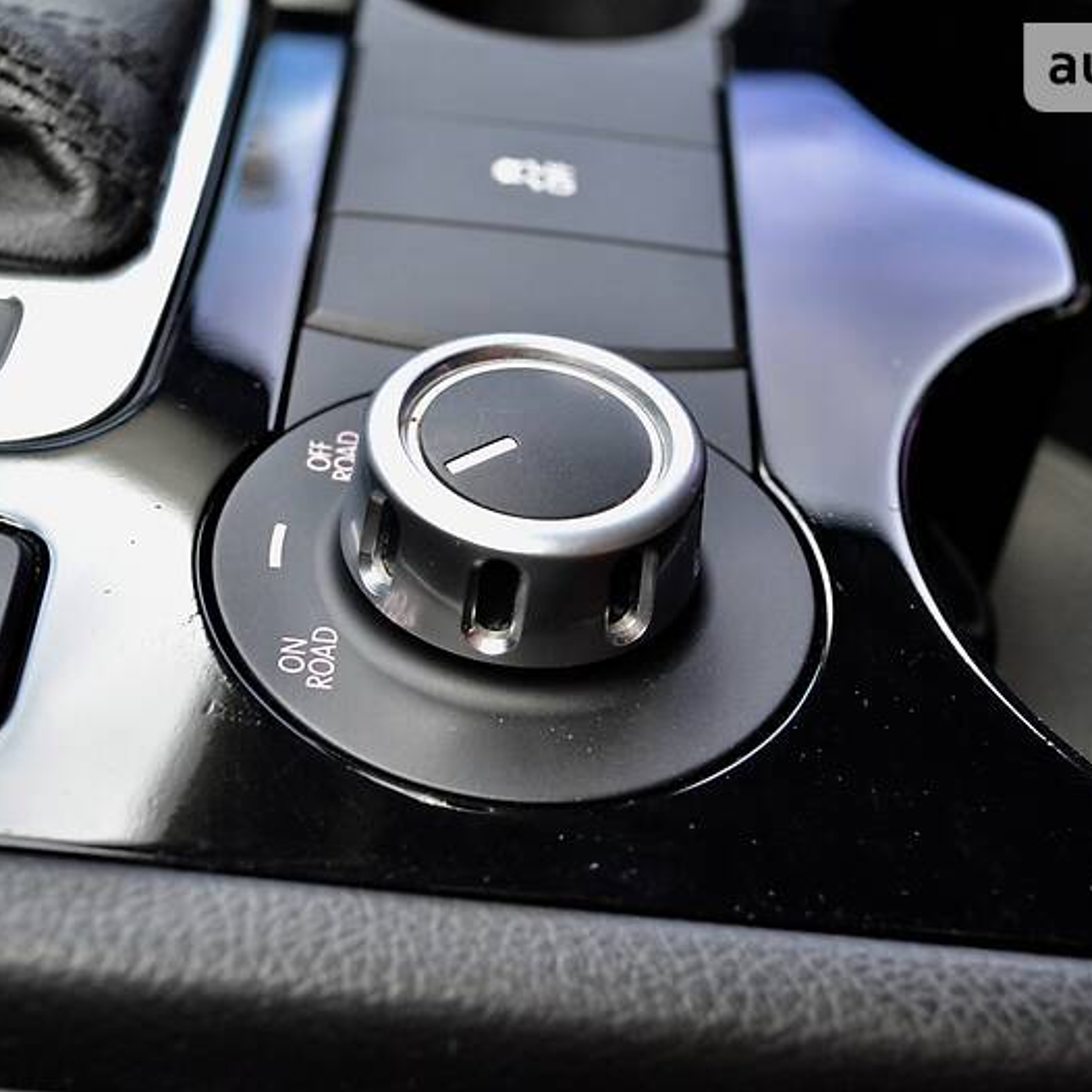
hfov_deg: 27.7
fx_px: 2213
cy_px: 551
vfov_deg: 27.7
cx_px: 523
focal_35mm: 62
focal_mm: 32
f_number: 4.8
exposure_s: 1/50
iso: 800
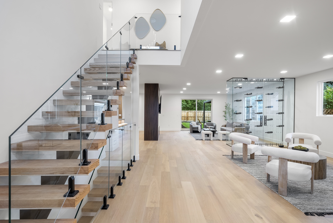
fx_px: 157
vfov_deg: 70.5
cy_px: 112
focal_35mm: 17
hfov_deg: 93.2
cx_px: 166
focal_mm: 17
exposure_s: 1/1.67
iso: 200
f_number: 7.1
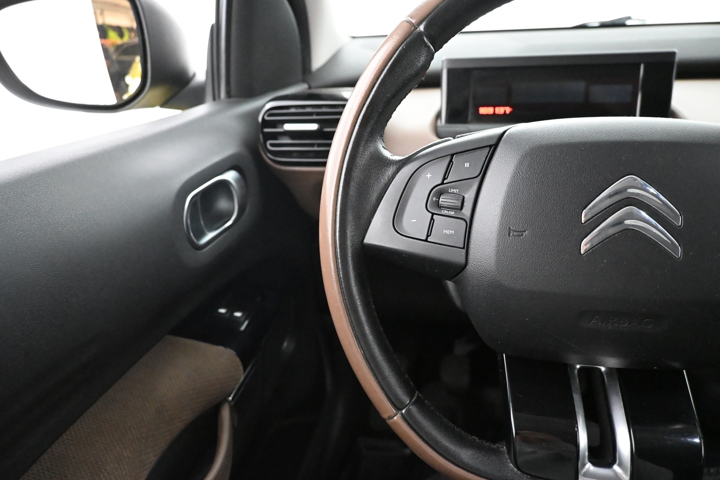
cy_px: 240
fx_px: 480
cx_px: 360
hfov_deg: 73.7
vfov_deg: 53.1
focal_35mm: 24
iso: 10000
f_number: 3.5
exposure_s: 1/60
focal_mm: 16
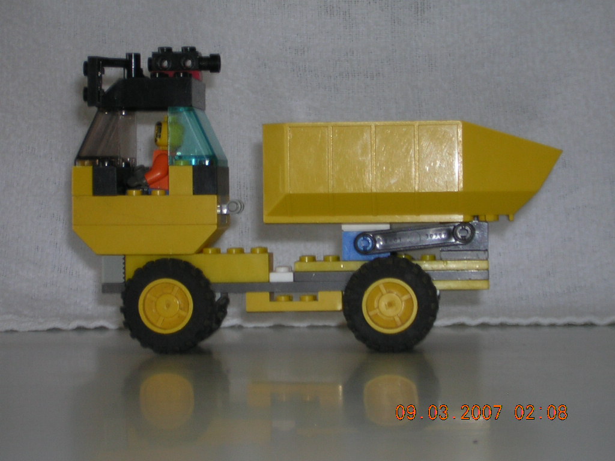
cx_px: 308
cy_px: 230
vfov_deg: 13.7
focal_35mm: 108
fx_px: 1919
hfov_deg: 18.2
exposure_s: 1/60.1
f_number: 4.7
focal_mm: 14.1
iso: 50
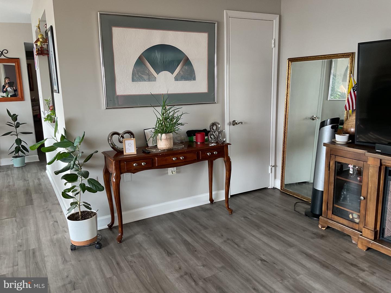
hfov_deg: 61.7
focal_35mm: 29
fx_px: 328
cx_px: 196
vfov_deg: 48.2
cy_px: 146
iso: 50
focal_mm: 3
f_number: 1.8
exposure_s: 1/60
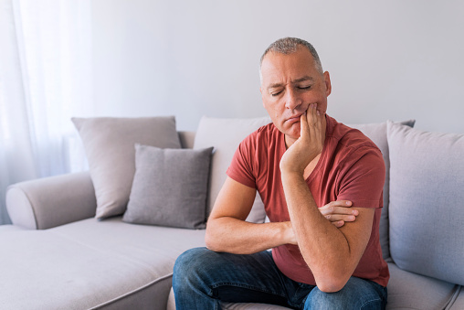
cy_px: 155
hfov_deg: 54.4
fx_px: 451
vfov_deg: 37.9
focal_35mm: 35
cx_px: 232
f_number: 2.8
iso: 400
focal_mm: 35
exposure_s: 1/125
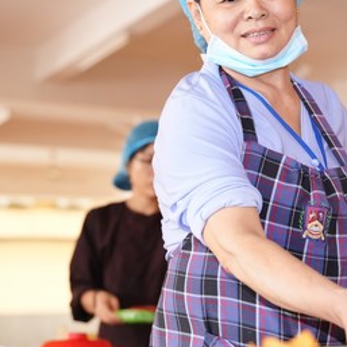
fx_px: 1145
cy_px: 178
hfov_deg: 16.9
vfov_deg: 17.2
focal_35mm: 101
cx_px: 328
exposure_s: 1/125
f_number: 2.8
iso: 3200
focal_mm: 47
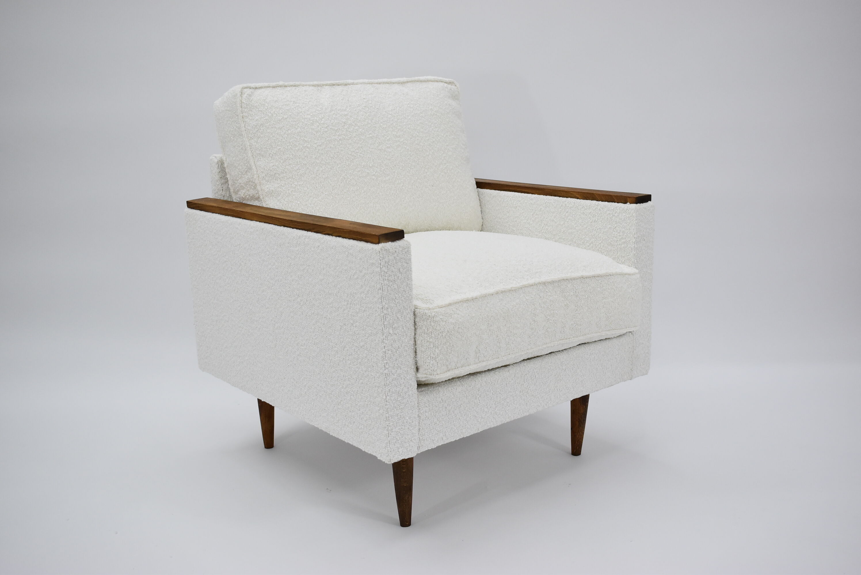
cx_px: 430
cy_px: 288
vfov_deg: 35.6
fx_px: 898
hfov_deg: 51.2
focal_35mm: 38
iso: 800
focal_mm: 25
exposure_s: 1/125
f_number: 5
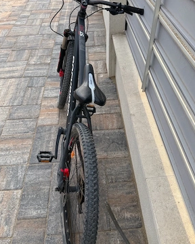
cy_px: 121
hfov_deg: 54.9
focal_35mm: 26
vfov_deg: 66.0
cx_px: 98
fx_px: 188
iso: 80
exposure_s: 1/589
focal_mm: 6.76
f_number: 1.78
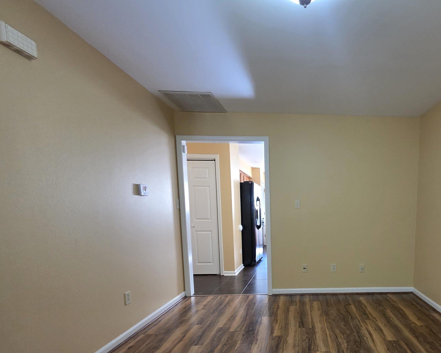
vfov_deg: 68.2
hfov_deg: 78.6
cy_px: 244
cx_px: 316
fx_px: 248
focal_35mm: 19
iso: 400
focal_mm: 2.2
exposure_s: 1/60
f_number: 1.9
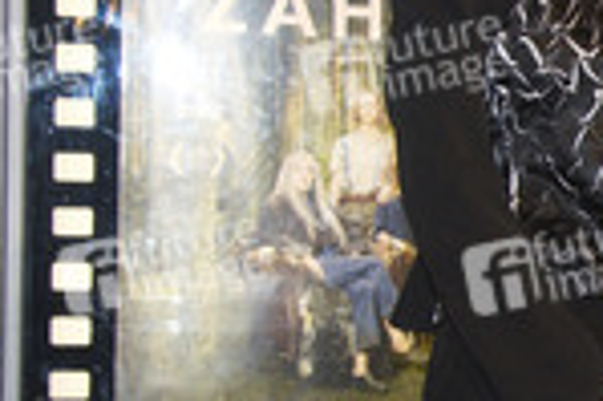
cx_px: 864
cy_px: 166
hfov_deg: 13.5
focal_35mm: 145
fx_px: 2426
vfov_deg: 9.4
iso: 1600
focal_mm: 48
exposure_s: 1/125
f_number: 6.3
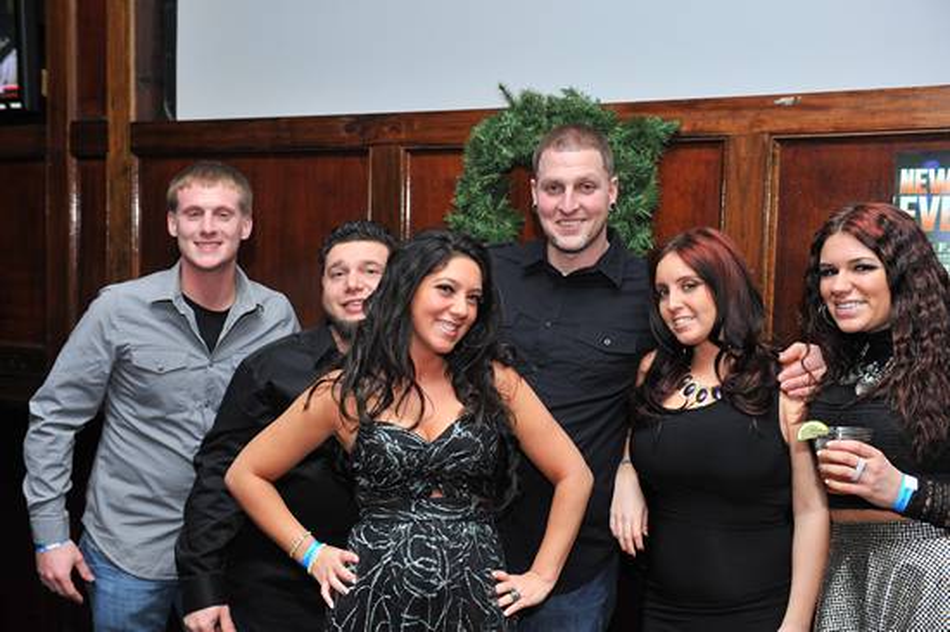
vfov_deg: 33.4
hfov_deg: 48.5
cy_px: 316
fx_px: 1055
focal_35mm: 40
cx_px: 475
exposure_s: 1/100
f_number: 5
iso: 800
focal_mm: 40
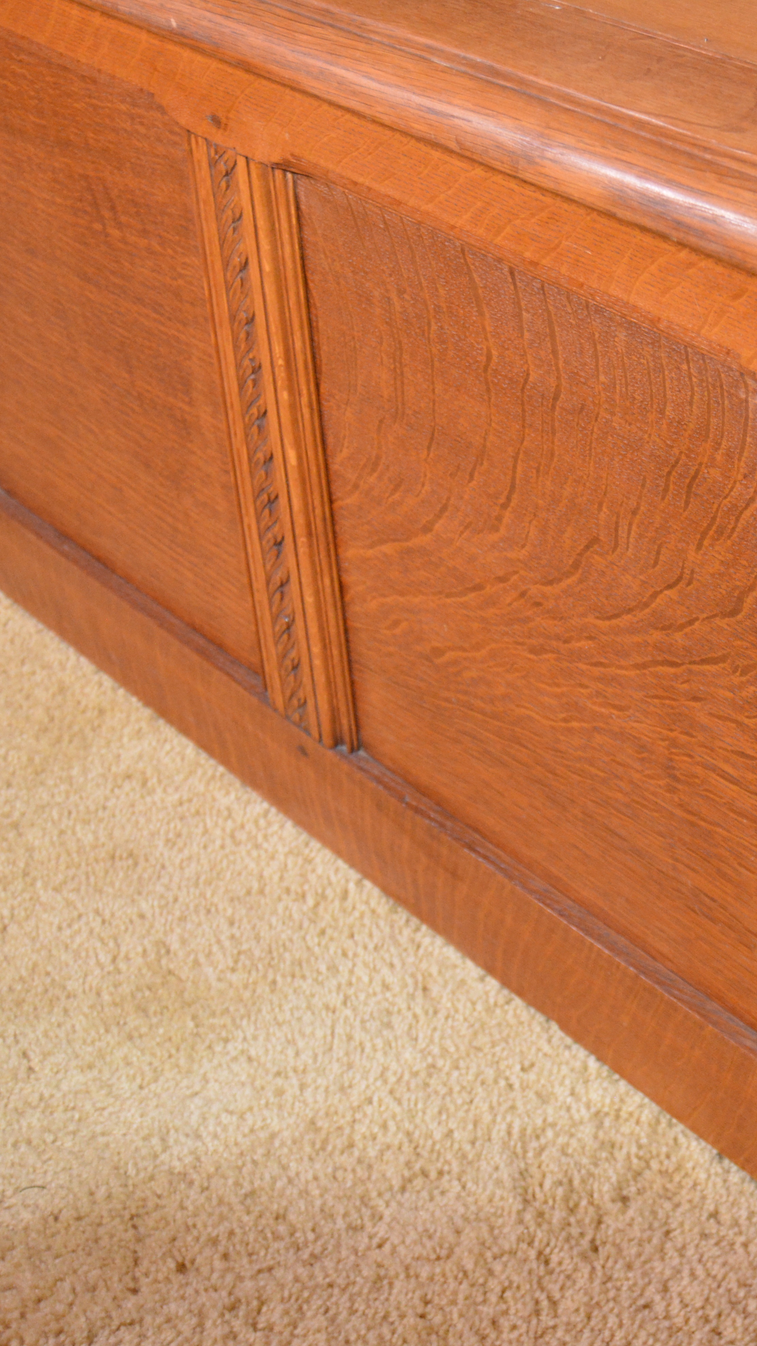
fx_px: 2212
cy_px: 675
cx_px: 798
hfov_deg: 18.8
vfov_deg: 33.8
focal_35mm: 62
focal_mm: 26
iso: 2200
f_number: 4
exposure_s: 1/60
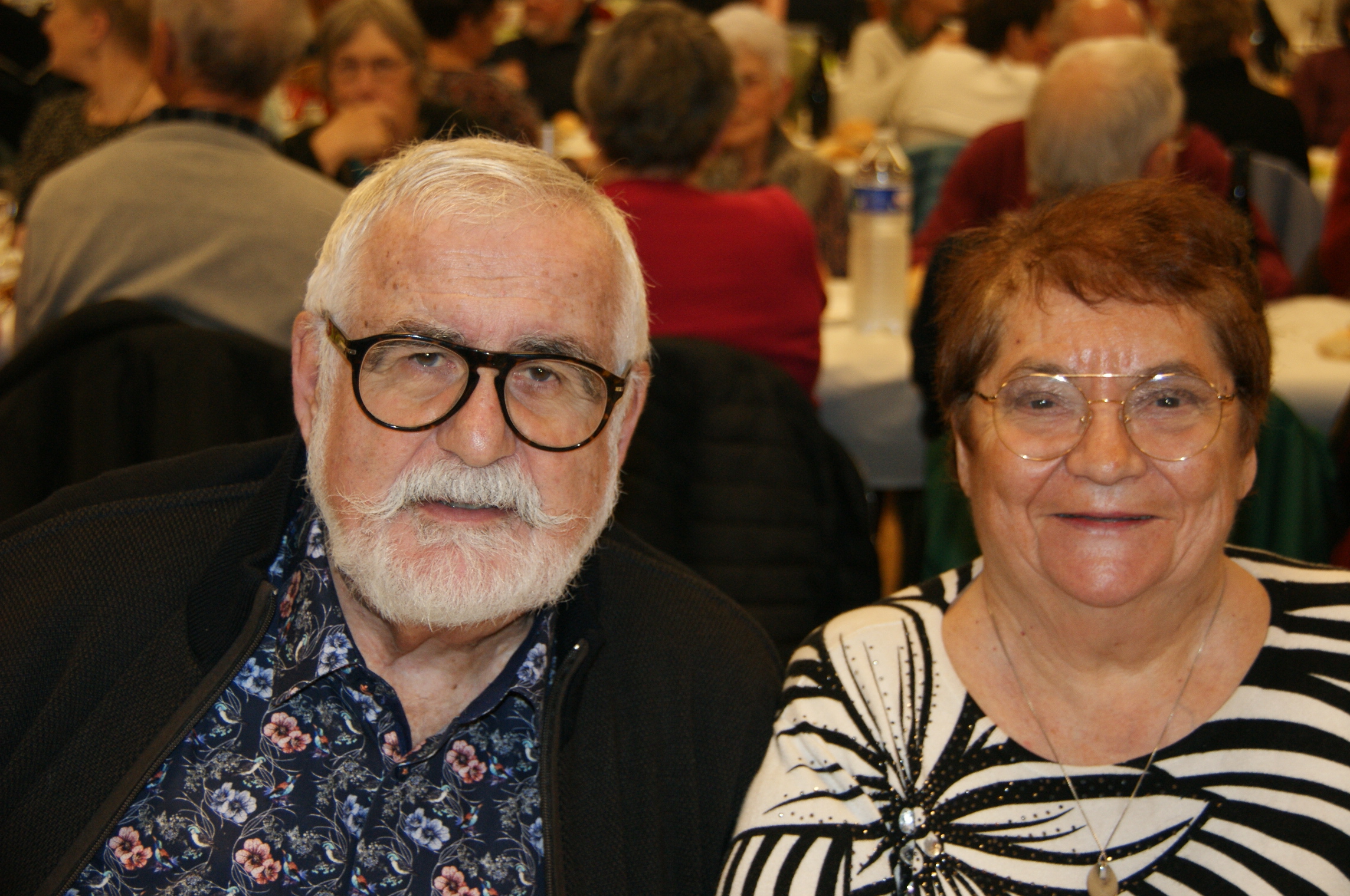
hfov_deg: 29.9
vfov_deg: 20.1
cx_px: 675
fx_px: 2528
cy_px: 448
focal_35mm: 68
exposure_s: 1/80
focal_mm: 45
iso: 400
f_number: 5
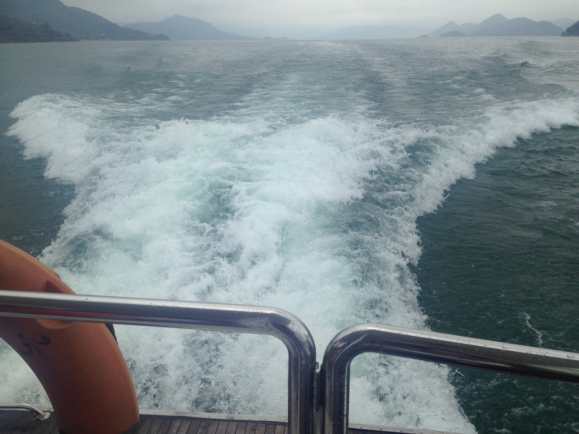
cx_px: 290
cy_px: 217
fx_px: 552
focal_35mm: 33
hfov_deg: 55.4
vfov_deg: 42.9
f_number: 2.4
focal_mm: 4.12
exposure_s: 1/531
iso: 50
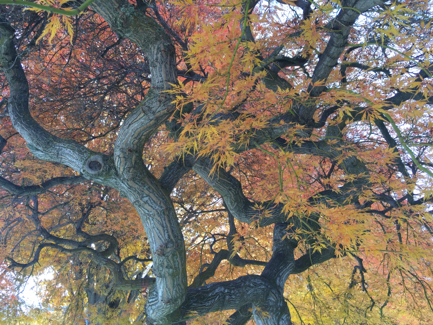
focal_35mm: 29
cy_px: 162
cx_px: 216
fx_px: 363
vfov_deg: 48.2
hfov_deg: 61.7
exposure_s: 1/126
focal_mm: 4.2
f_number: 2.2
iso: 32
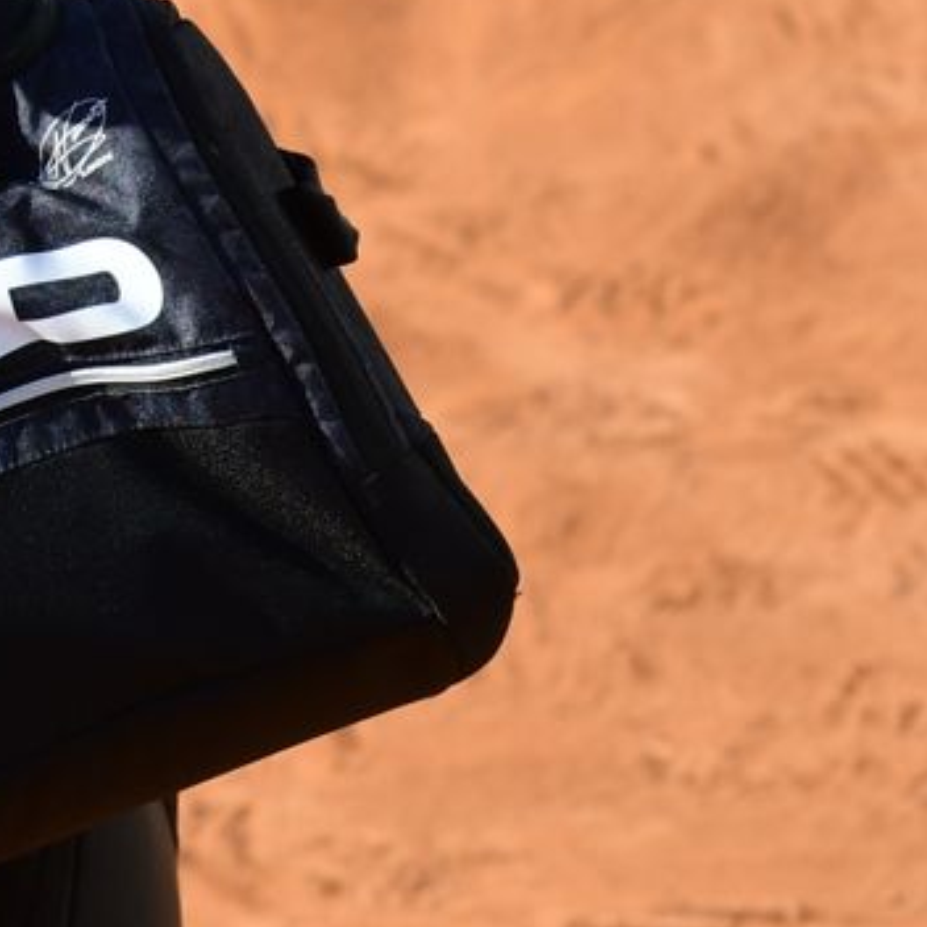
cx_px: -856
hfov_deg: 1.8
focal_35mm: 967
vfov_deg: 1.8
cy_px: 33
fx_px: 29298
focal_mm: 200
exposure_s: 1/1600
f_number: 4
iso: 250
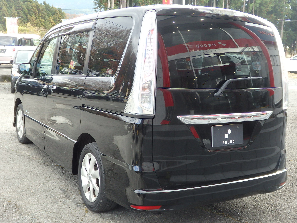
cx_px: 148
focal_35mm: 45
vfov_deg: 32.2
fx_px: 386
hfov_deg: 42.1
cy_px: 112
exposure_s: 1/60
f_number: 3.8
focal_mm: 8
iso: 125
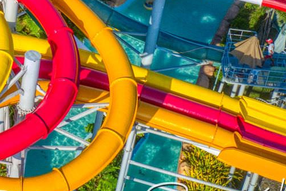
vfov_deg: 11.5
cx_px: -142
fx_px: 889
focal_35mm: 112
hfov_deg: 16.6
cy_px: -128
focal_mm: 10.26
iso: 200
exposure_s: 1/500
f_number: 5.6
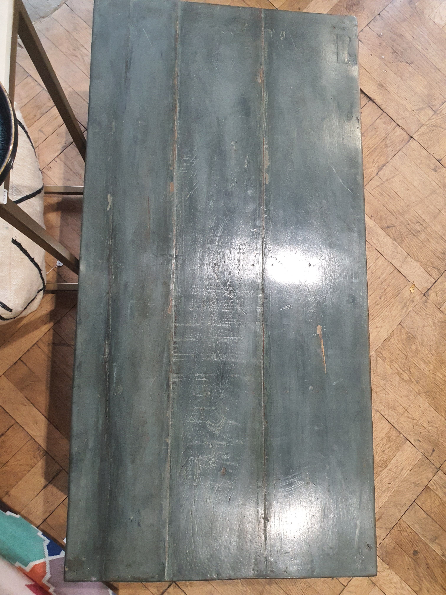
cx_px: 223
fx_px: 447
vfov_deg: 67.3
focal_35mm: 26
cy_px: 298
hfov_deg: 53.1
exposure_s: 1/50
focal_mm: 4.3
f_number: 2.4
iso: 320
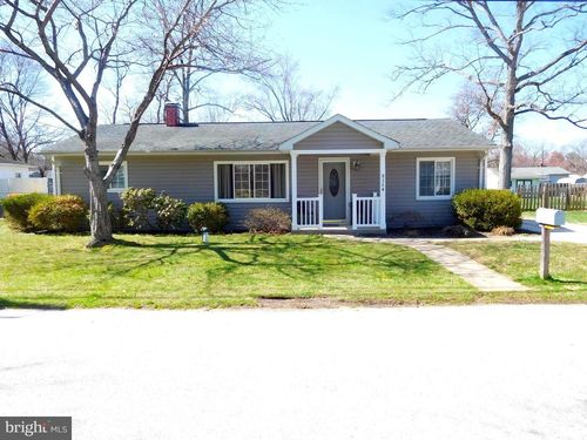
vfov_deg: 54.9
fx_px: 424
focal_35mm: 25
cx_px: 294
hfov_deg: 69.4
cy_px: 220
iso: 125
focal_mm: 4.5
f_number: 3.4
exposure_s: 1/400
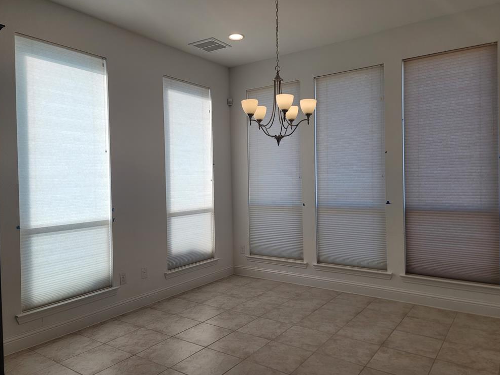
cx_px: 247
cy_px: 184
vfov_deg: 53.0
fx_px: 375
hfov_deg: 67.3
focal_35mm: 26
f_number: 1.8
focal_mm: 7
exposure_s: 1/182
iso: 20
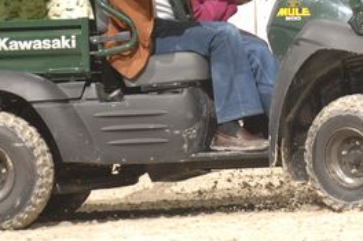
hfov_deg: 2.8
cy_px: -32
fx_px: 7327
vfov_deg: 1.9
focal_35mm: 728
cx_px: 226
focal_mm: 200
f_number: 4.5
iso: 320
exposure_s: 1/250
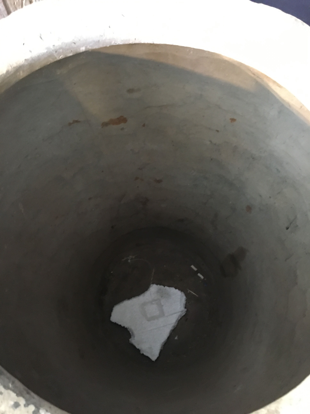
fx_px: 346
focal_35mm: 29
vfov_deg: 61.7
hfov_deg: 48.2
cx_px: 155
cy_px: 207
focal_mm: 4.15
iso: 200
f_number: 2.2
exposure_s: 1/17
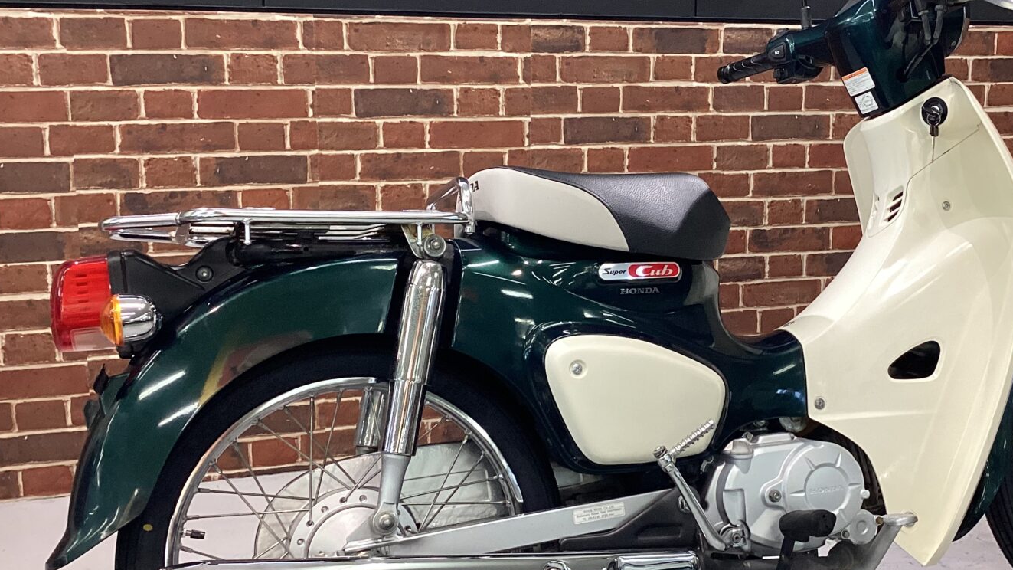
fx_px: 1316
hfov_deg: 41.6
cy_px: 294
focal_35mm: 49
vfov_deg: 24.4
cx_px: 668
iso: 125
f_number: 2.4
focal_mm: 3.3
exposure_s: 1/60
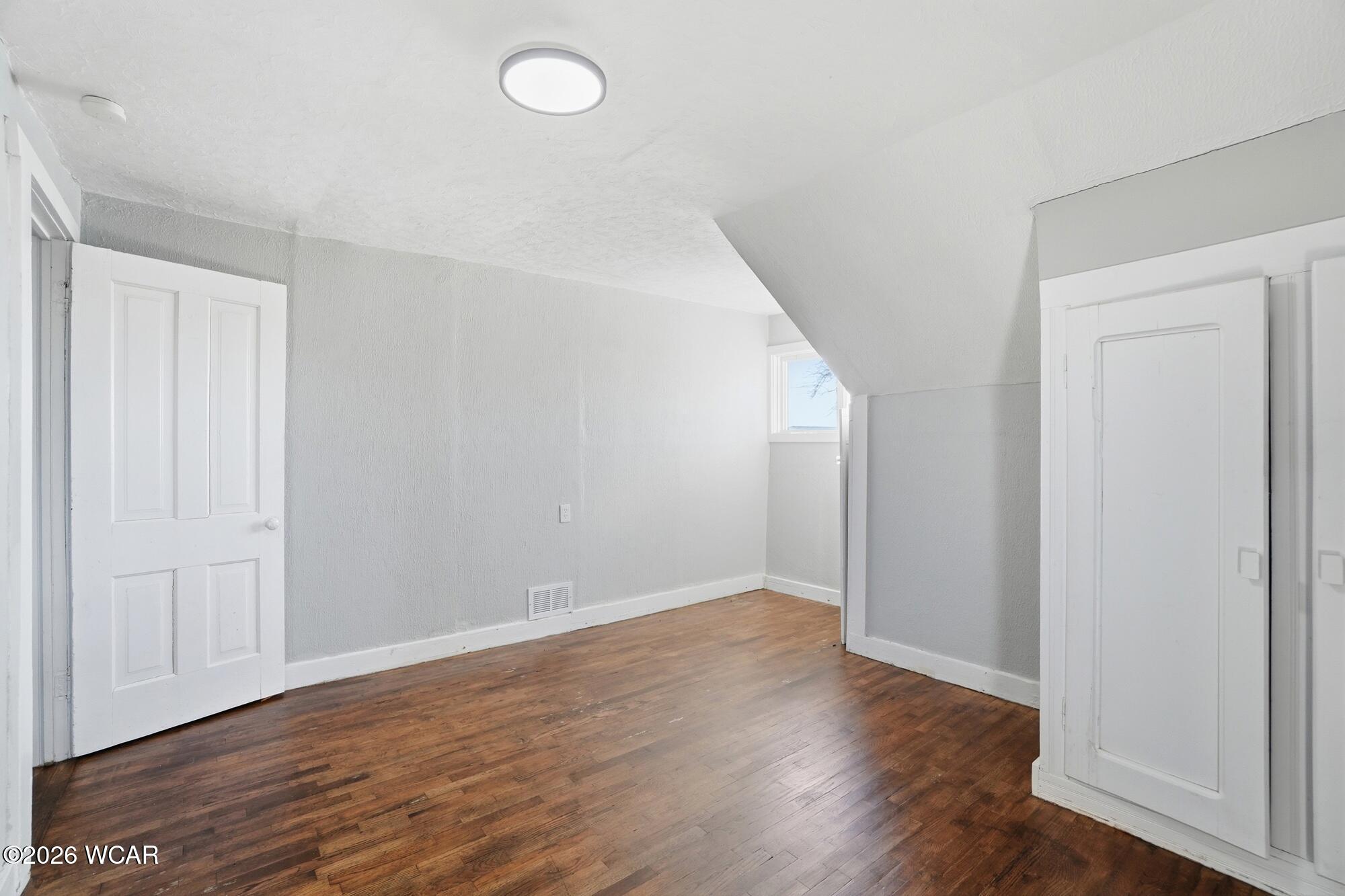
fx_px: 560
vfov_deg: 77.3
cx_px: 672
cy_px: 448
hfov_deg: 100.4
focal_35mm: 15
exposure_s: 1/640
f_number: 4
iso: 100
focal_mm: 10
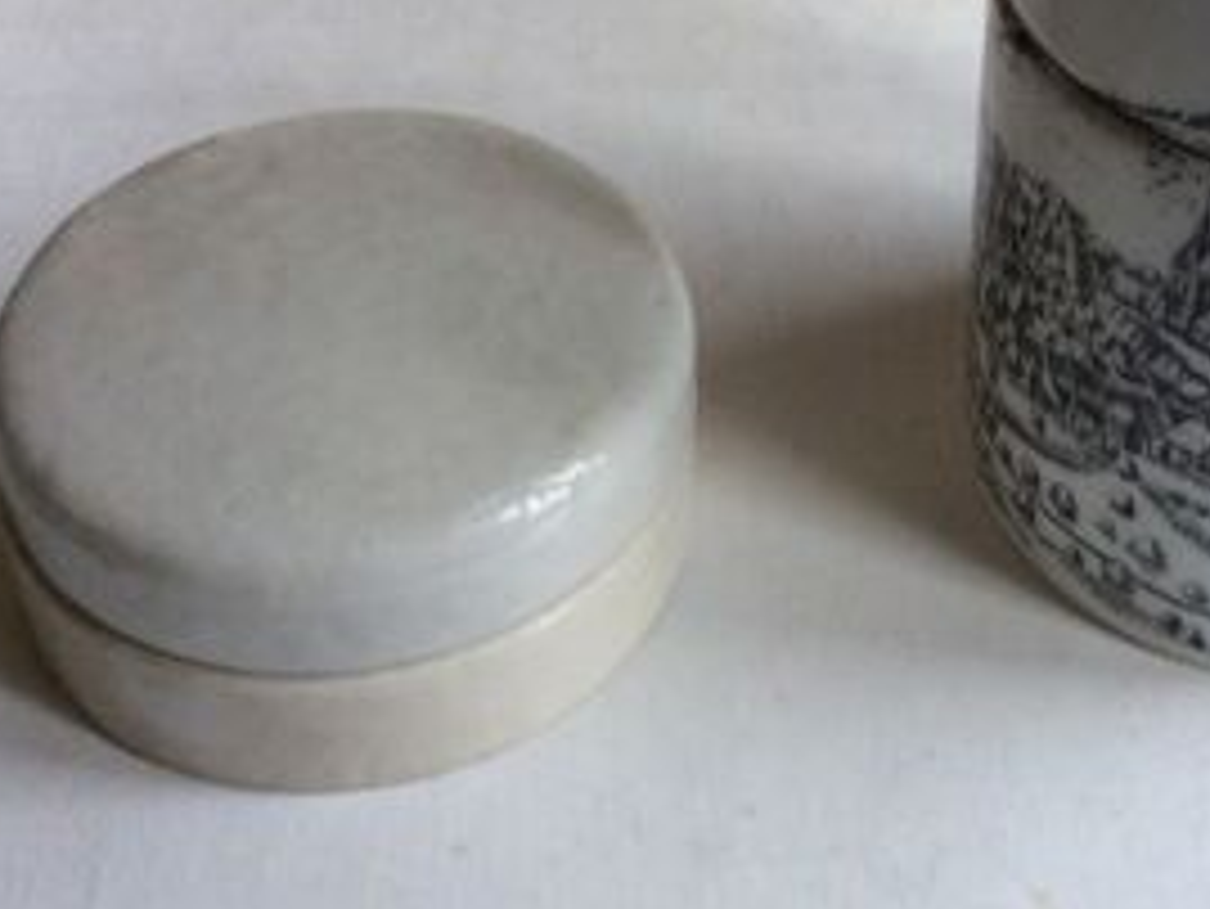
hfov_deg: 33.0
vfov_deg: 25.1
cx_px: 936
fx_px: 1993
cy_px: 142
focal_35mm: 57
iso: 40
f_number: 2.4
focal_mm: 3.3
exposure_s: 1/33
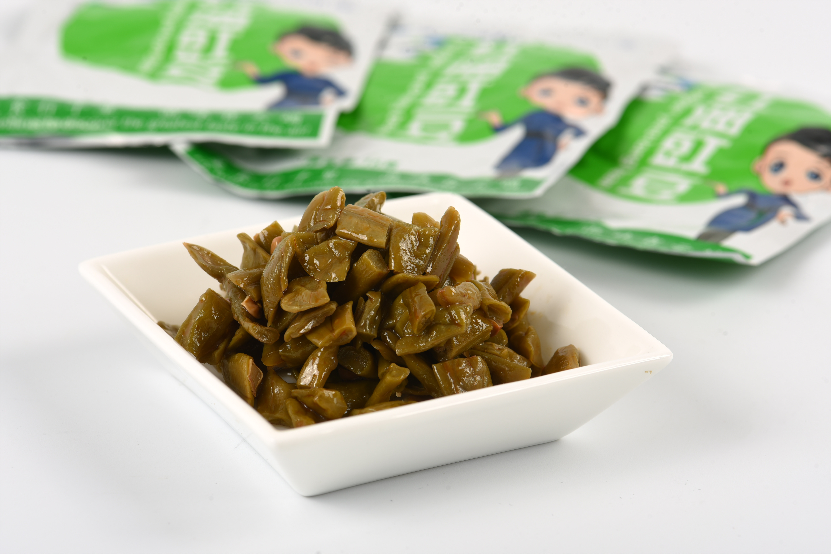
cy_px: 277
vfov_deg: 13.1
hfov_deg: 19.4
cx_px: 416
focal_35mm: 105
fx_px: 2424
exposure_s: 1/160
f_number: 16
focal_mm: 105
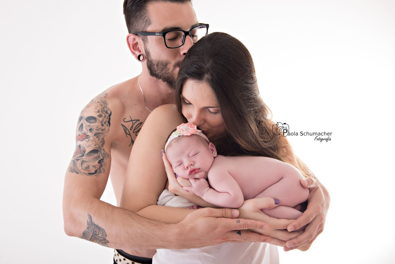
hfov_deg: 54.4
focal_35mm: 35
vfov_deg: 37.9
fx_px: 384
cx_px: 198
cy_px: 132
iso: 200
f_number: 7.1
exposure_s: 1/160
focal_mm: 35
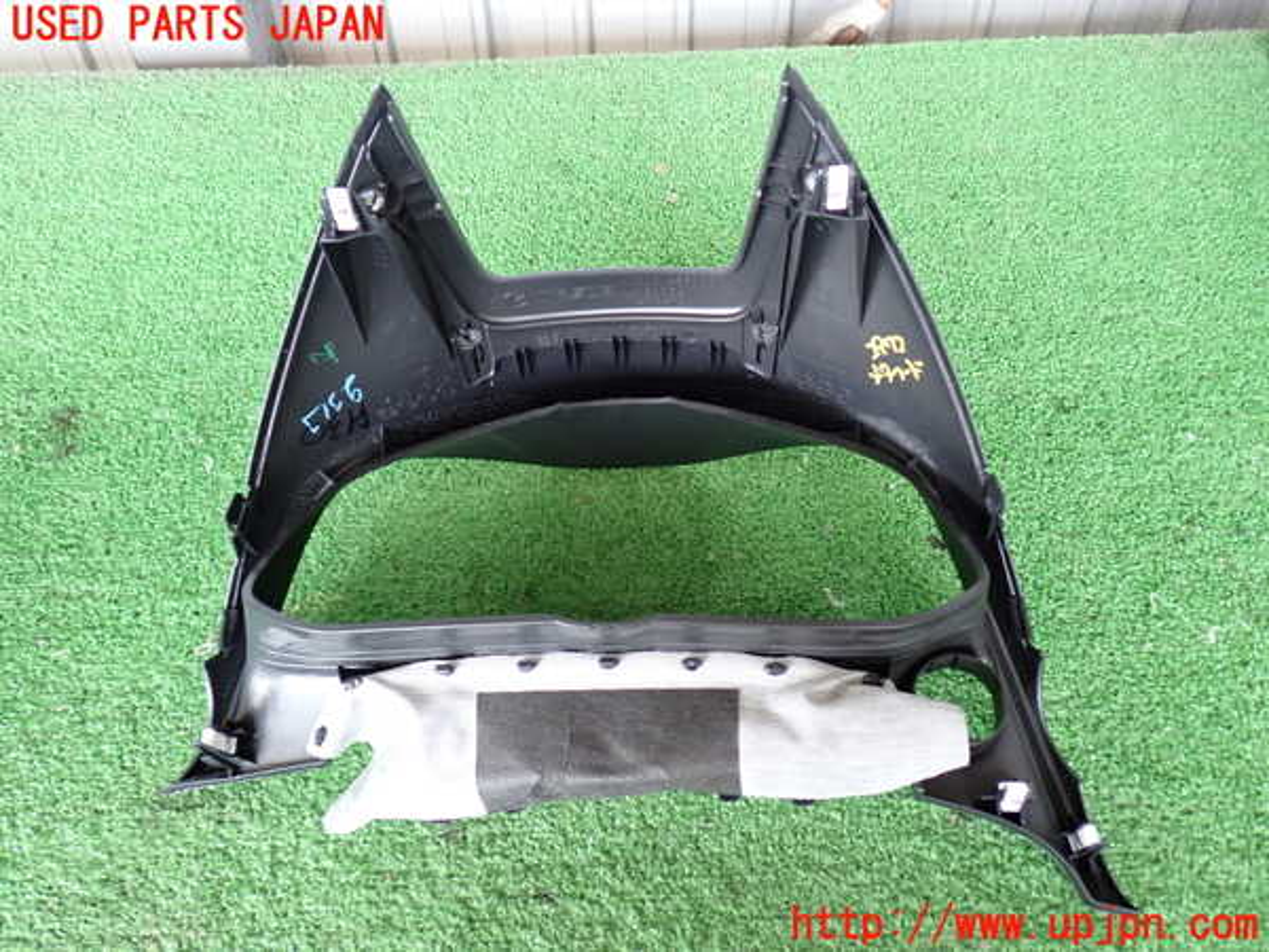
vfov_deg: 44.2
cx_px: 634
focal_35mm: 32
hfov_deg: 56.8
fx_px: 1173
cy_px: 476
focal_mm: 5.79
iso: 250
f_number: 2.4
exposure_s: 1/30
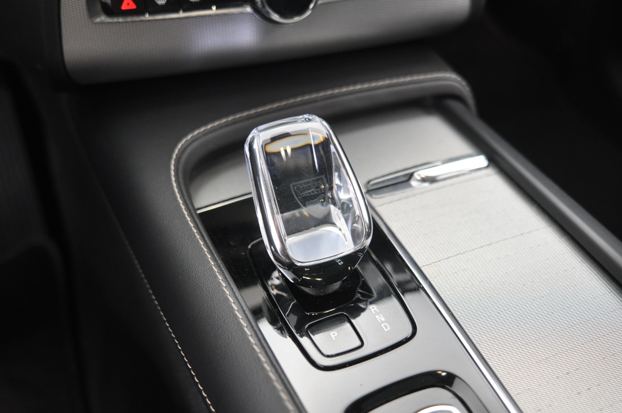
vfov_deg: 36.8
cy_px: 206
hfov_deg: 53.2
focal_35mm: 36
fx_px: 621
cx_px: 311
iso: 800
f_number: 3.2
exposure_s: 1/40
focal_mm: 24
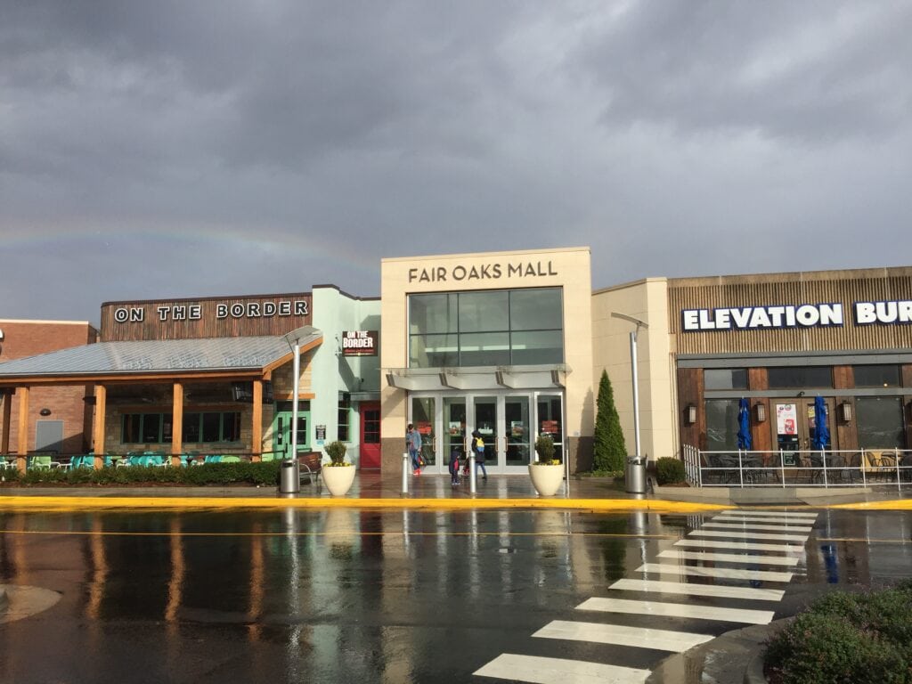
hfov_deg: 61.7
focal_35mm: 29
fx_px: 764
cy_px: 342
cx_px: 456
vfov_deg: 48.2
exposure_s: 1/2825
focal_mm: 4.15
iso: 32
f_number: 2.2
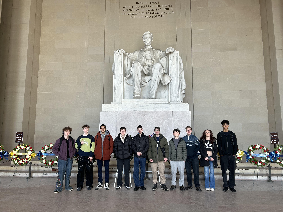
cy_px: 106
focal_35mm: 26
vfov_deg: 53.1
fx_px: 213
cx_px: 142
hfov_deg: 67.3
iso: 40
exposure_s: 1/290
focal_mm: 5.7
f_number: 1.5
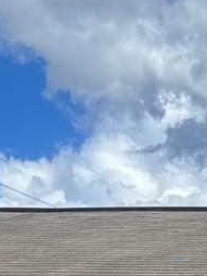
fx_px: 1202
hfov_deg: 8.7
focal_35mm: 151
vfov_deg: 12.9
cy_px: 293
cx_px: 534
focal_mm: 6.76
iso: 80
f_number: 1.78
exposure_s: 1/4310
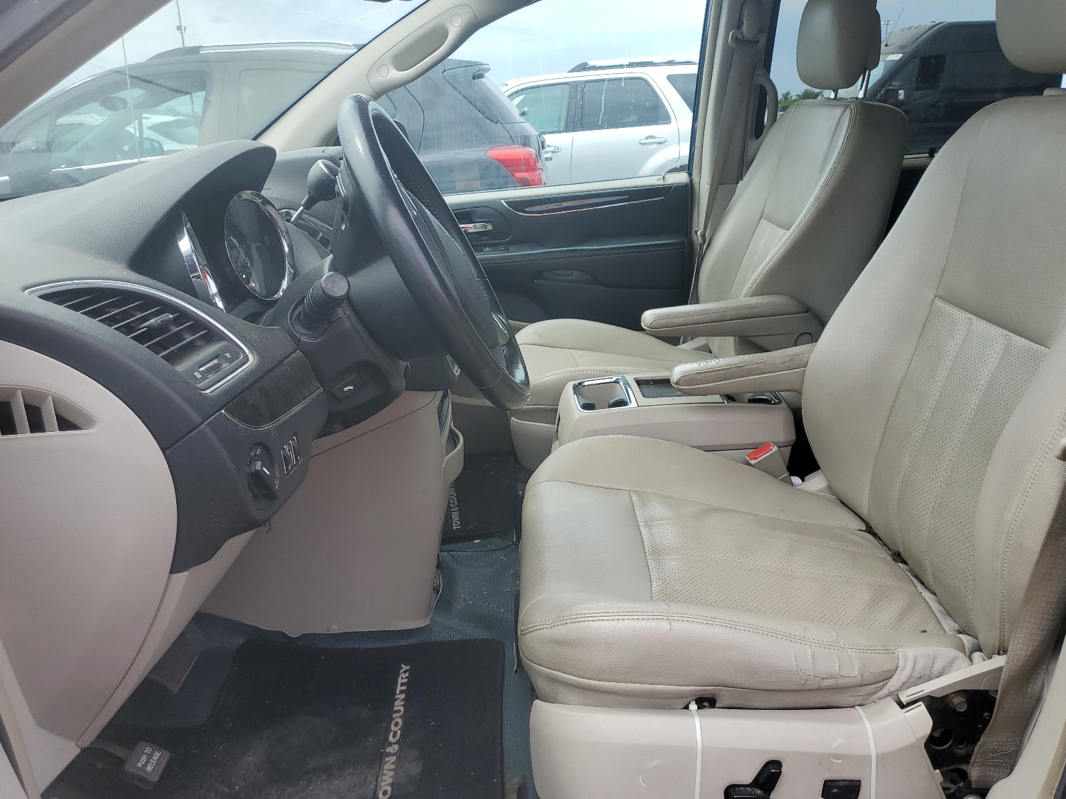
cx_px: 550
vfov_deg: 51.4
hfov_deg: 65.3
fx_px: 832
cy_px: 406
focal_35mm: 27
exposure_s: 1/833
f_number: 1.5
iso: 50
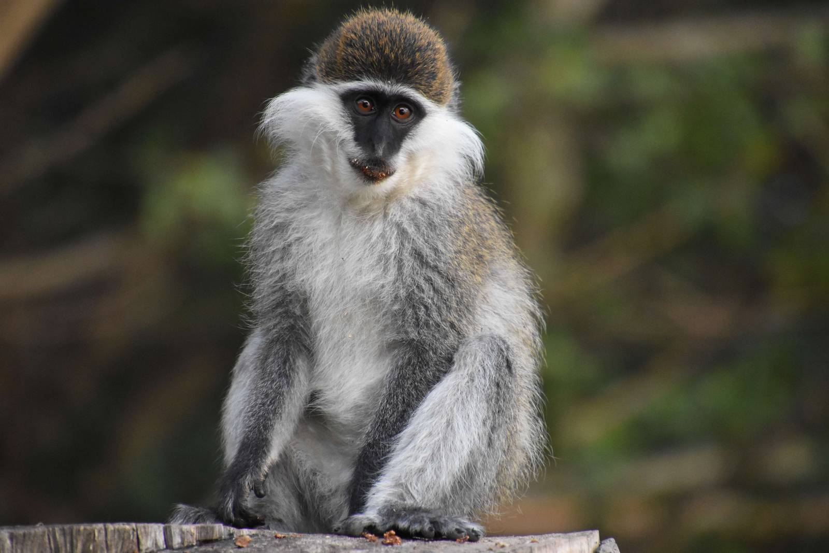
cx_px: 414
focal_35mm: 450
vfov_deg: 3.1
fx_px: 10363
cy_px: 276
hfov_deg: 4.6
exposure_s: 1/320
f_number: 6.3
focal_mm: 300
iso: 3200
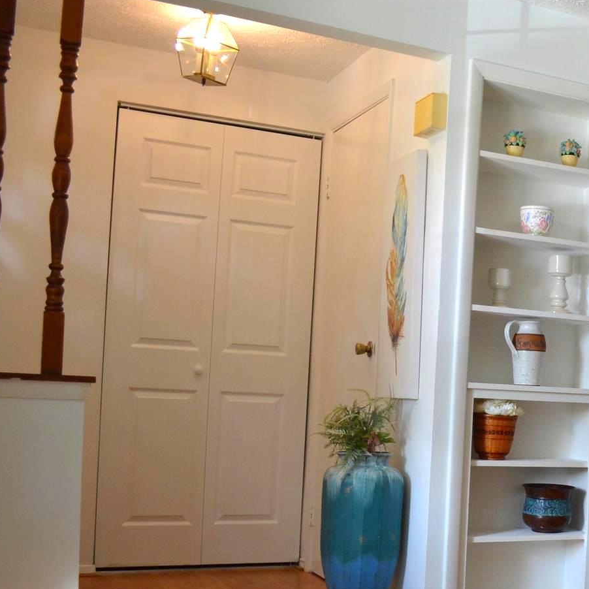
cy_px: 387
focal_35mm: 52
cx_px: 597
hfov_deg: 30.3
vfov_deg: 32.5
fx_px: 1001
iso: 640
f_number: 4
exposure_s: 1/60
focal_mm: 18
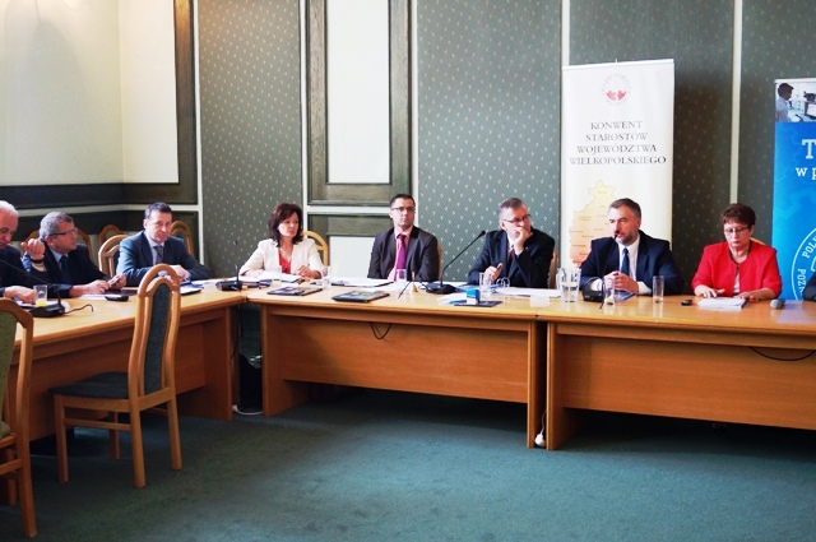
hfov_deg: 46.5
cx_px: 408
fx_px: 951
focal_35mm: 42
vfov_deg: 31.8
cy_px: 271
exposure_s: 1/60
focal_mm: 28
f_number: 4.5
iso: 640
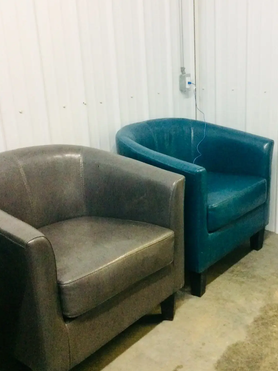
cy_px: 174
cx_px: 186
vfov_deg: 46.8
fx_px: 428
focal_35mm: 40
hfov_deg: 35.6
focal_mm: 4.15
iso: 320
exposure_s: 1/30
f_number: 2.2
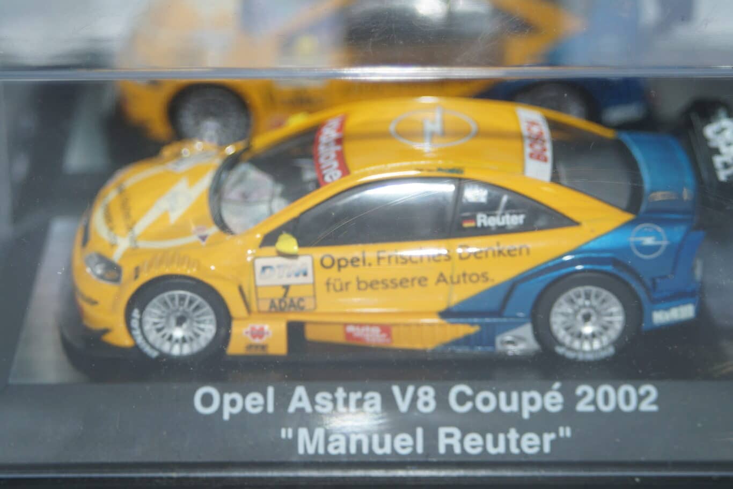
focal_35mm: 120
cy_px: 244
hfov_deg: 17.1
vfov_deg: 11.4
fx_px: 2443
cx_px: 366
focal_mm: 80
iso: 320
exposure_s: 1/125
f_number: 5.6
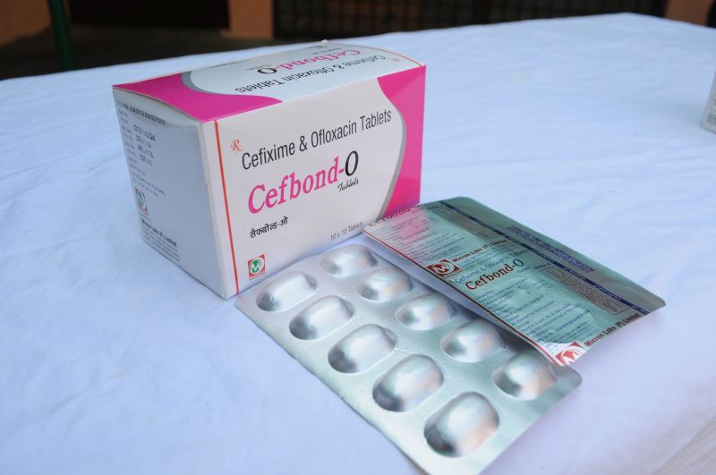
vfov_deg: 43.5
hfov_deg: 62.0
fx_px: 596
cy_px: 238
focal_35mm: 30
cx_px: 358
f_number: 7.1
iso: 200
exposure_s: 1/200
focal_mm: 20
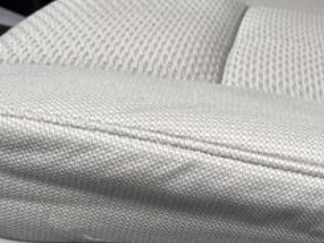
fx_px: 637
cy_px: 283
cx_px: 294
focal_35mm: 68
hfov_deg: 27.5
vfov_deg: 20.4
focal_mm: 5.96
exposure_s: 1/121
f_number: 1.6
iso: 100
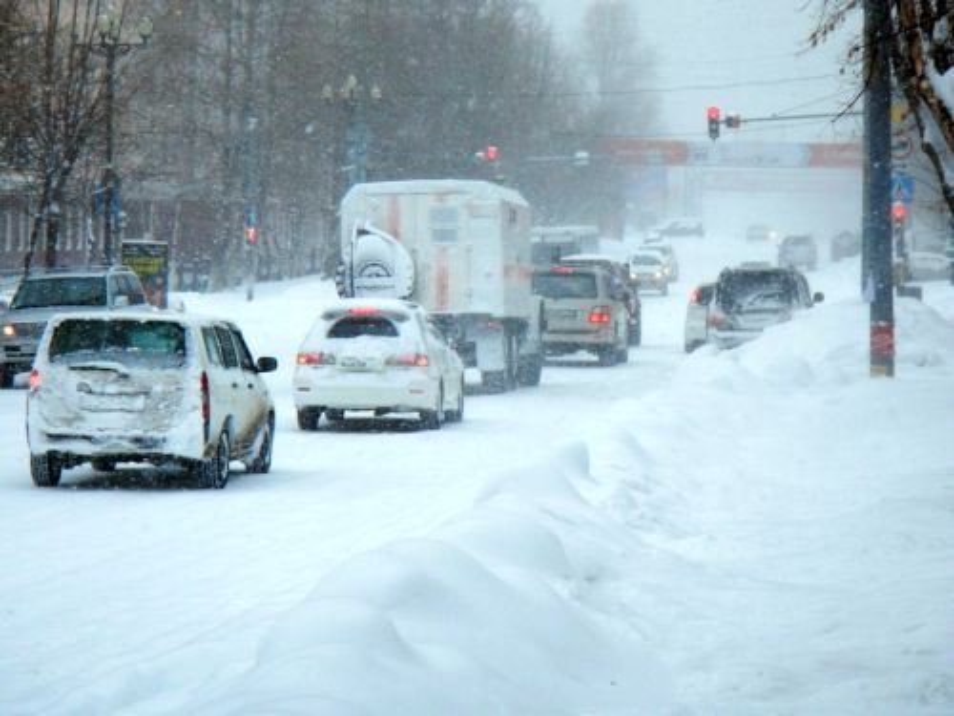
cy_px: 358
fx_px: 3858
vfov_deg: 10.6
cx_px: 477
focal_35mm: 140
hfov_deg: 14.1
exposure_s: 1/500
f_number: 4.8
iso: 125
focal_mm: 25
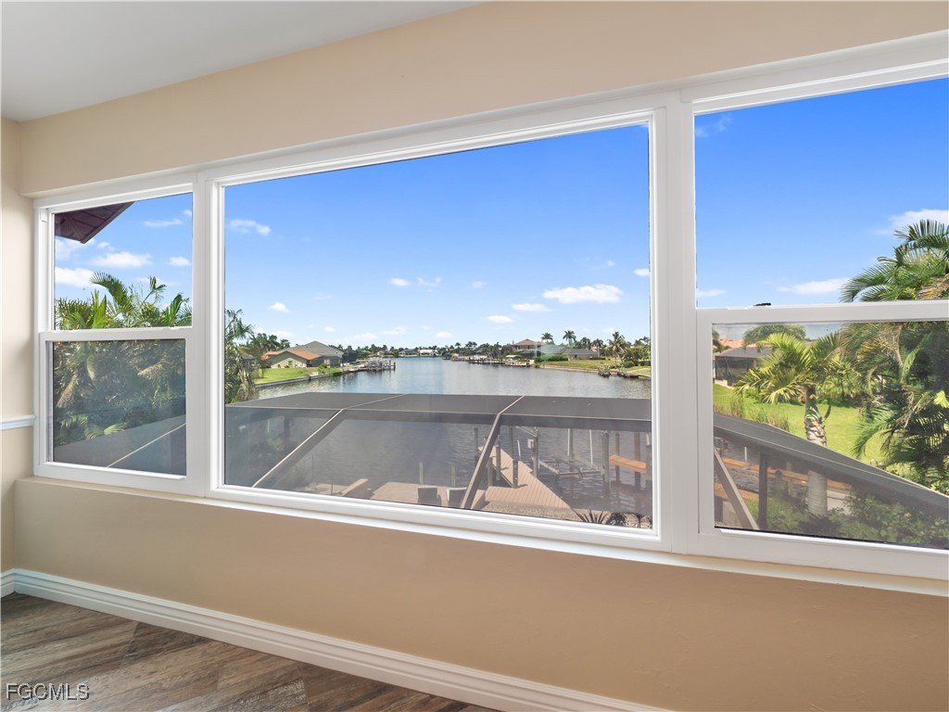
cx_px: 474
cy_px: 356
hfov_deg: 102.1
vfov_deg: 85.7
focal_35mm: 14
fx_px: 384
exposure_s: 1/10
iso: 200
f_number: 7.1
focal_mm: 7
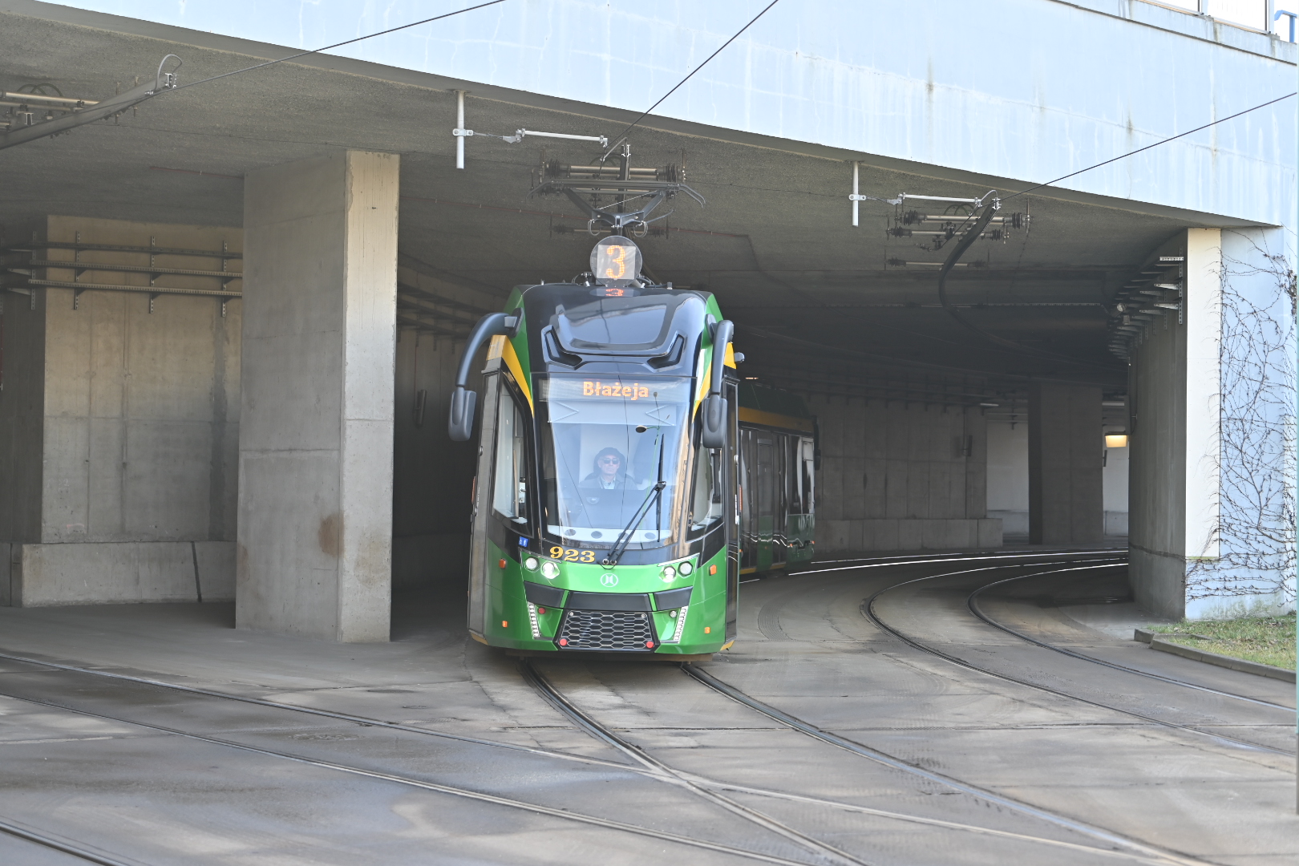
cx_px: 650
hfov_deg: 28.8
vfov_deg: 19.5
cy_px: 433
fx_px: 2526
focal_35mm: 70
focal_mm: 70
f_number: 3.2
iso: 125
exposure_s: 1/125
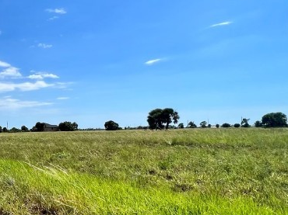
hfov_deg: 40.1
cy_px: 124
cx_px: -39
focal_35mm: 36
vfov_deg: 39.5
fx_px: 299
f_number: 1.8
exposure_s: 1/3534
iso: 32
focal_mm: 1.57
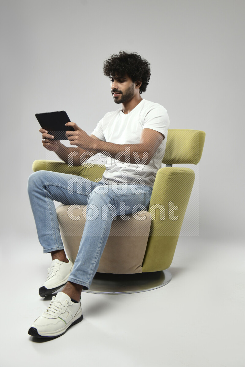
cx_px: 122
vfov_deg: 50.7
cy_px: 184
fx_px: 388
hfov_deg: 35.1
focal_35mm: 38
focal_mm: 38
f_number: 5.6
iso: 400
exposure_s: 1/125
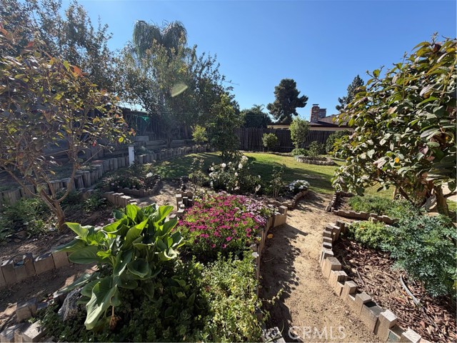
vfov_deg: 85.7
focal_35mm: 14
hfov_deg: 102.1
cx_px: 228
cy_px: 172
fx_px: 185
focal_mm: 2.22
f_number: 2.2
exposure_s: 1/770
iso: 40
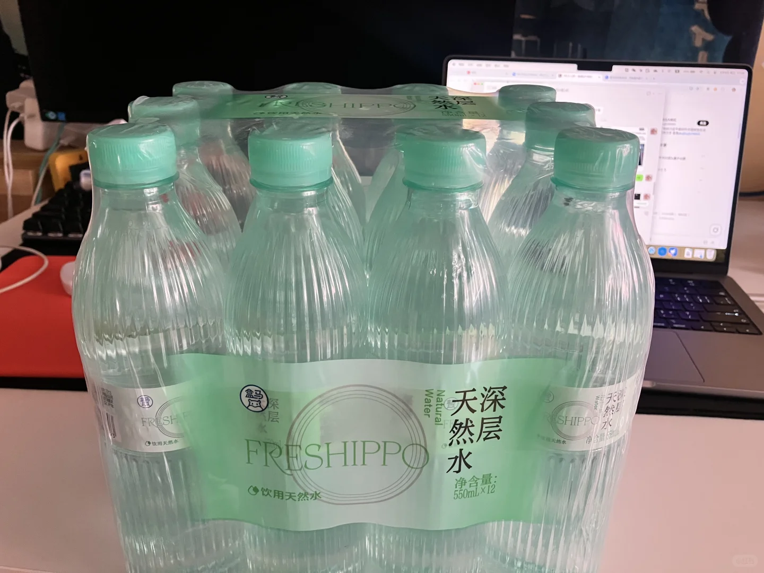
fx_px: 618
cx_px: 382
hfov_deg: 63.4
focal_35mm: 28
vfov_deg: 49.7
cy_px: 286
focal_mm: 3.99
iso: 200
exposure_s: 1/60
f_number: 1.8
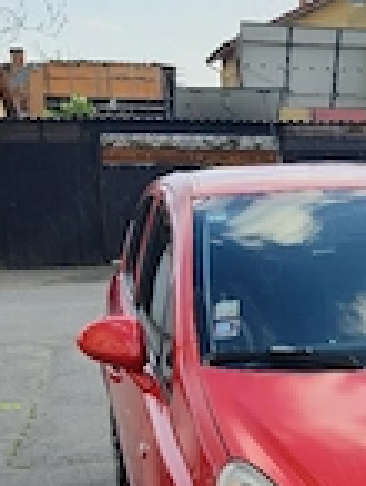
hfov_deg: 19.7
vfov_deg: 25.8
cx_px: 426
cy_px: 503
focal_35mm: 71
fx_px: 998
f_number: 1.7
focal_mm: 4.32
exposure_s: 1/1000
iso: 50
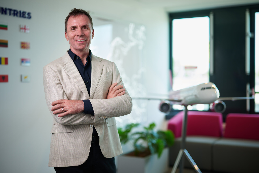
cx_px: 130
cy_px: 86
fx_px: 360
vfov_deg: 27.0
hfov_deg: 39.6
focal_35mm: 50
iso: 100
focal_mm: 50
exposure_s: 1/200
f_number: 1.4
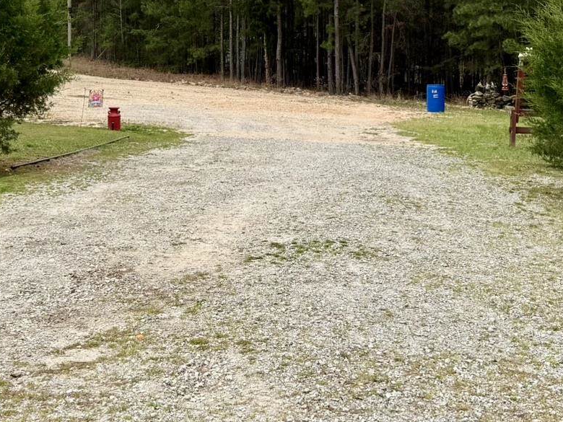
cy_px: 18
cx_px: 244
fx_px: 1025
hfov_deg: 30.7
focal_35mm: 63
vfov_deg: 22.5
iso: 80
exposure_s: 1/3021
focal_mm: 6.76
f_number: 1.78
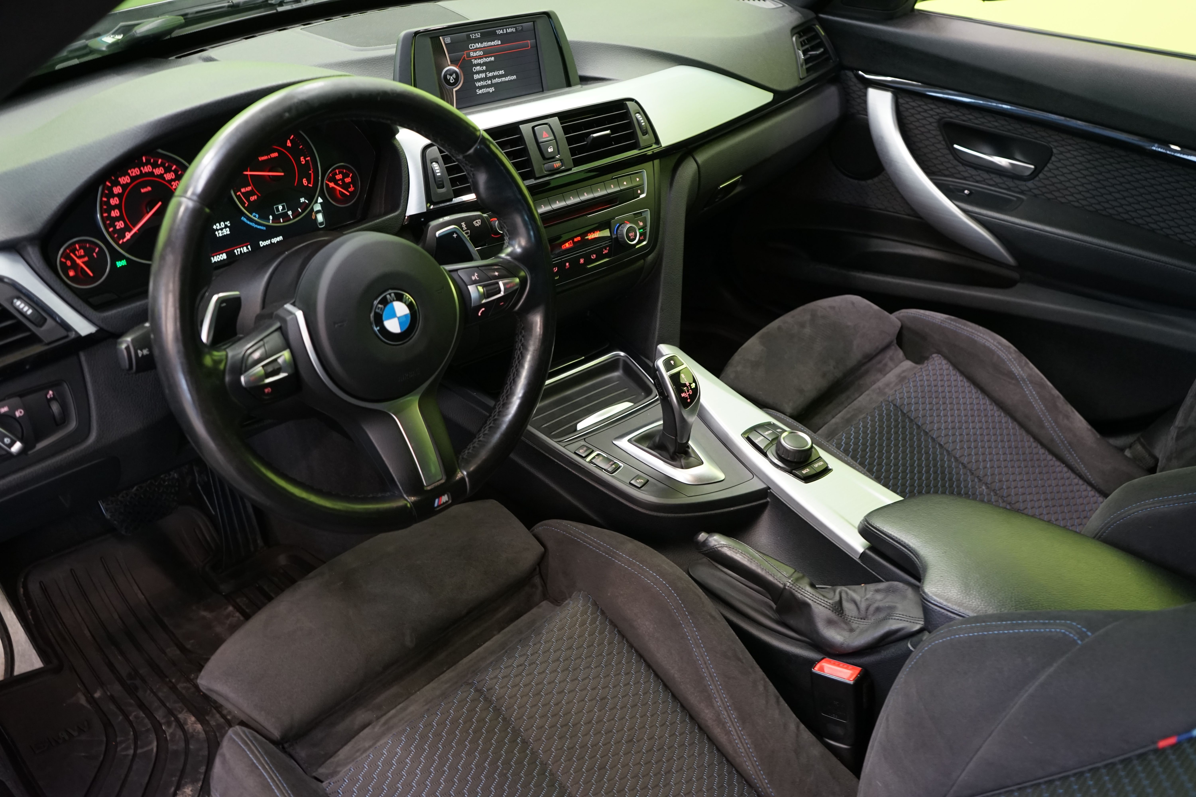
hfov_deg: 61.9
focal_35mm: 30
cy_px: 398
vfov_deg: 43.6
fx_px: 997
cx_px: 598
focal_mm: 30
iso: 1600
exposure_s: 1/15
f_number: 5
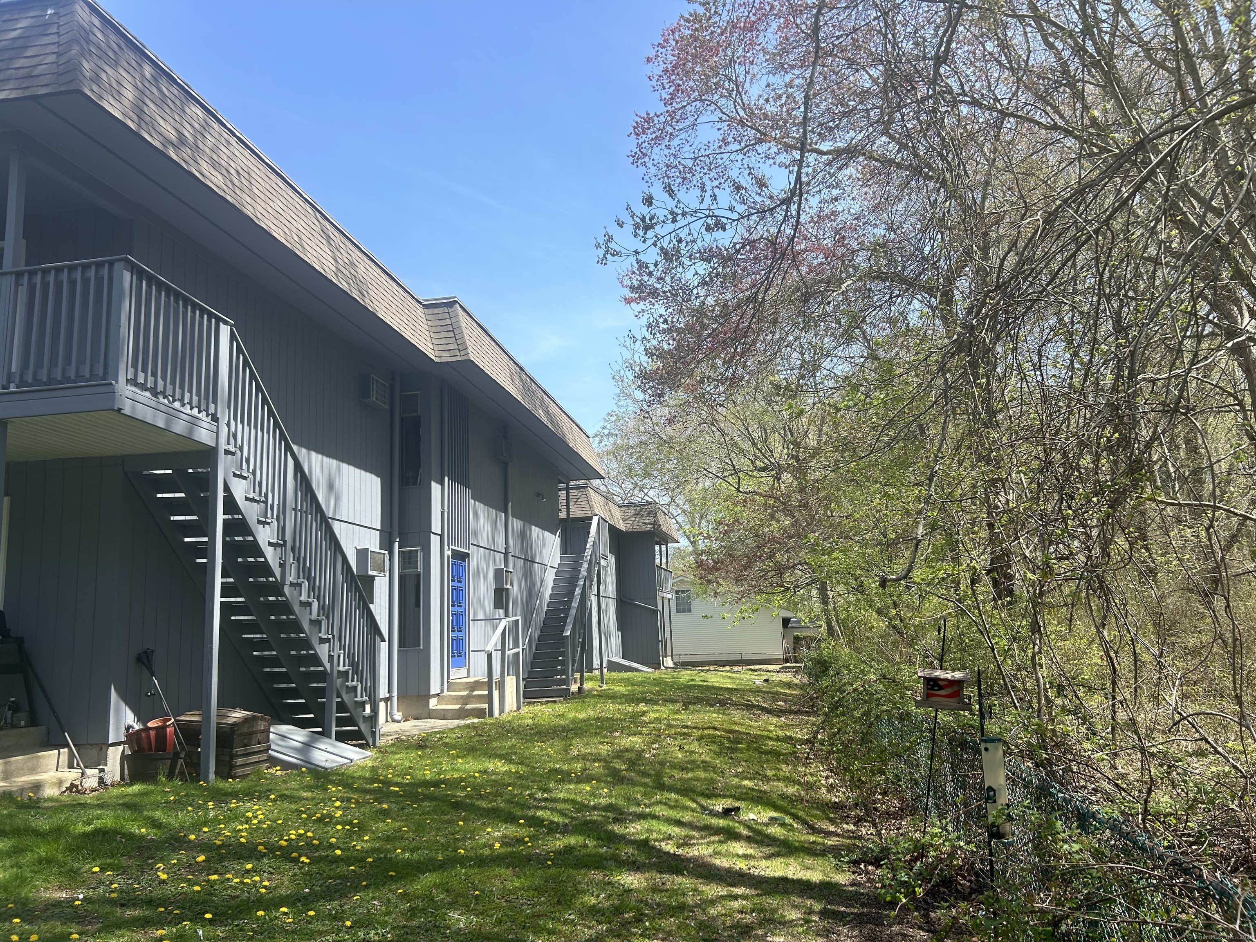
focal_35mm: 26
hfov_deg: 67.3
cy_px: 471
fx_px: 943
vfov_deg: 53.1
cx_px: 628
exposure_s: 1/1468
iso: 50
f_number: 1.5
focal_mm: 5.7
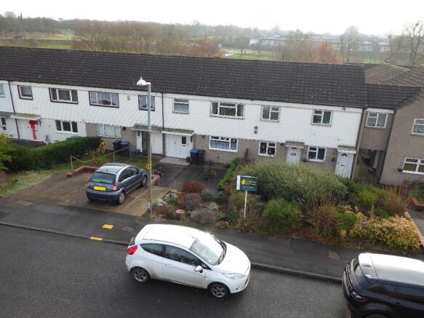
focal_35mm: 27
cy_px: 159
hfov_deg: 65.3
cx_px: 212
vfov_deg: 51.3
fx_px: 331
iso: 80
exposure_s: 1/125
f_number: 3.4
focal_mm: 4.7
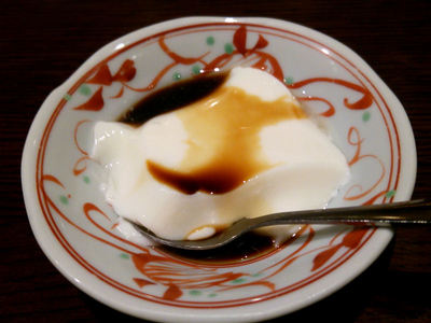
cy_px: 162
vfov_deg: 46.8
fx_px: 374
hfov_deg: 60.0
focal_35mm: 30
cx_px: 216
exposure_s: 1/44
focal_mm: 4.06
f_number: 1.94
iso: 80
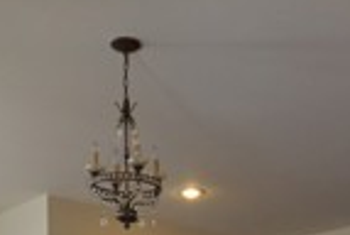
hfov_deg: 29.9
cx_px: 218
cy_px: 373
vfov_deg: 17.8
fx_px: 653
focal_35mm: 67
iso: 450
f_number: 4
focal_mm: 10
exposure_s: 1/60
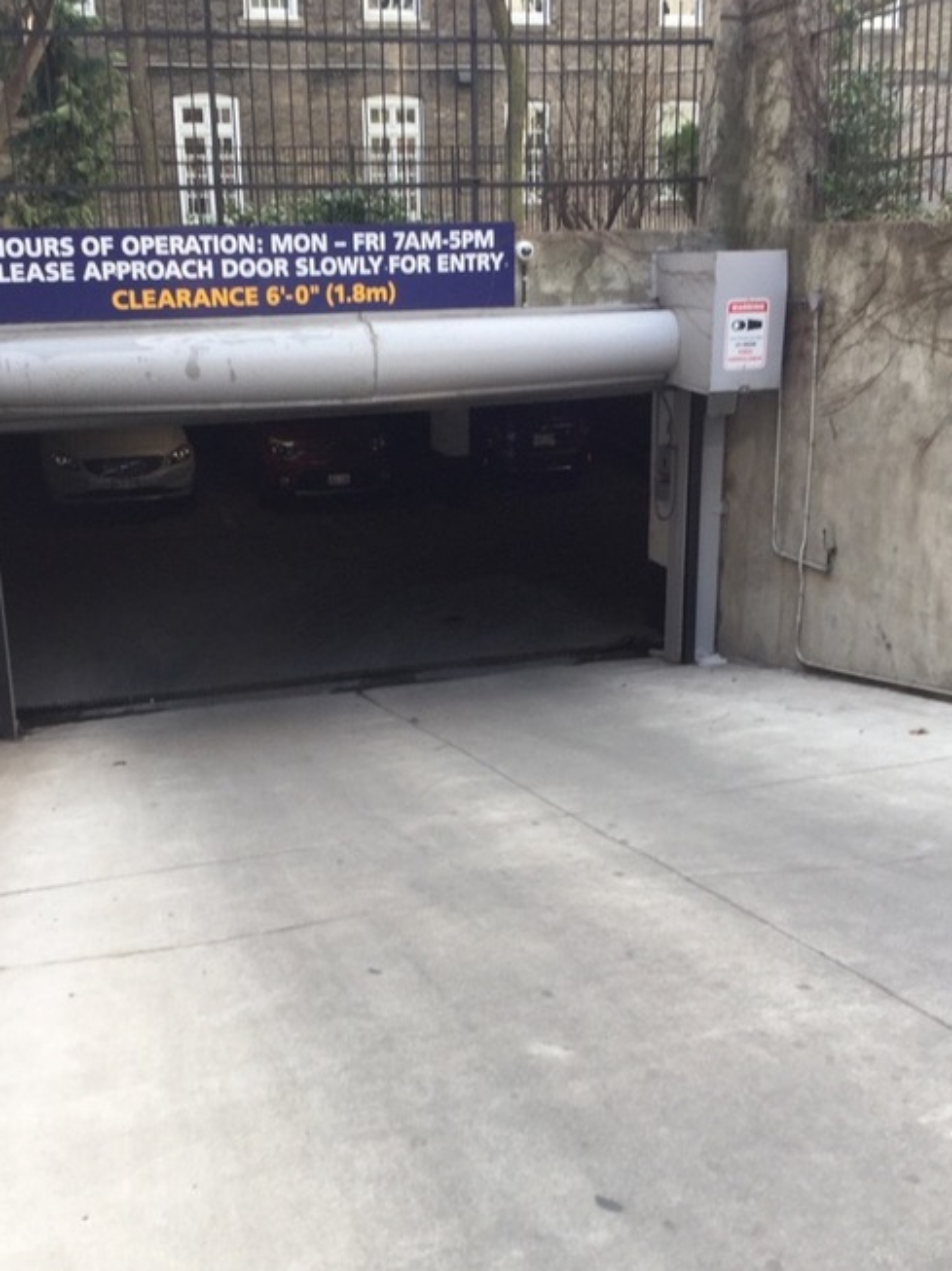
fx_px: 1395
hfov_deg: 37.7
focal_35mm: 38
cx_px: 473
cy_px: 605
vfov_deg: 49.0
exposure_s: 1/120
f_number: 2.4
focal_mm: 3.3
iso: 32
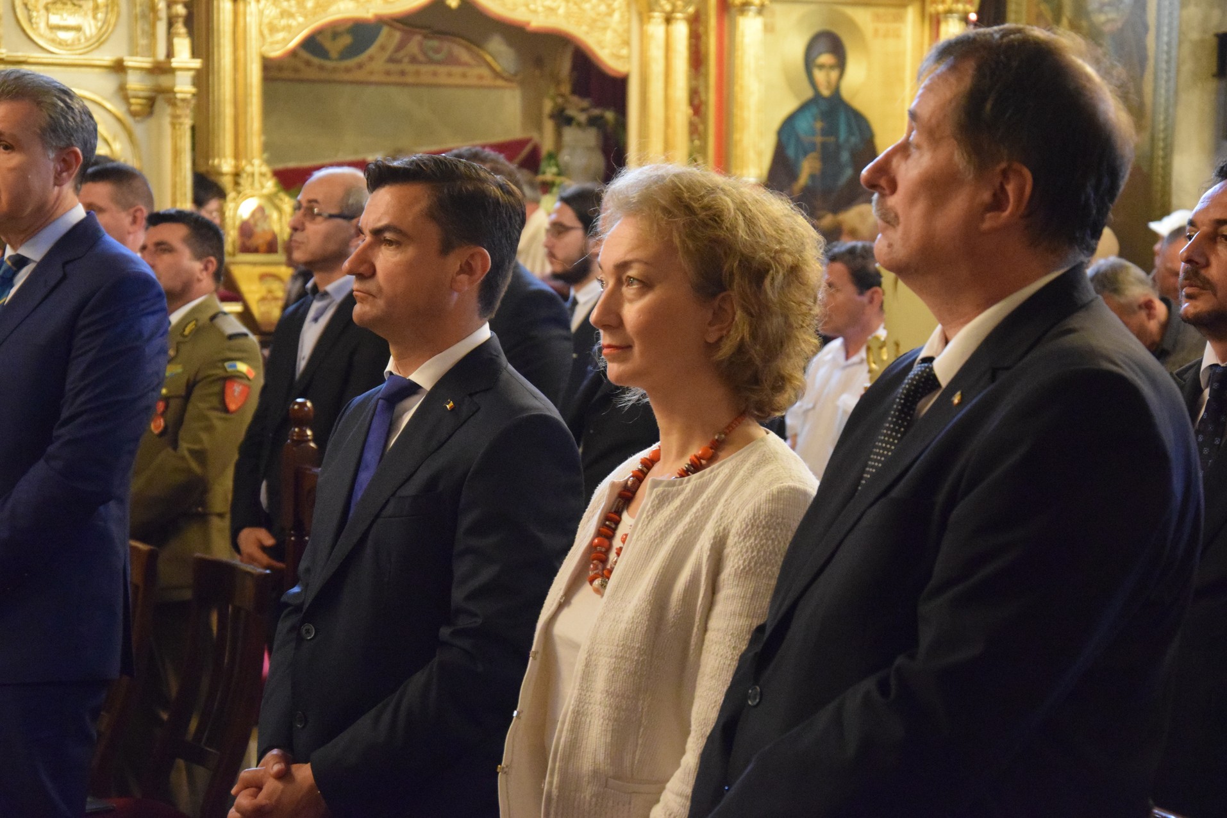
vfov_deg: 14.7
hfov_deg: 21.9
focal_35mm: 93
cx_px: 614
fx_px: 3170
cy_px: 409
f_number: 5.3
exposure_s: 1/20
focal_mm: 62
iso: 6400
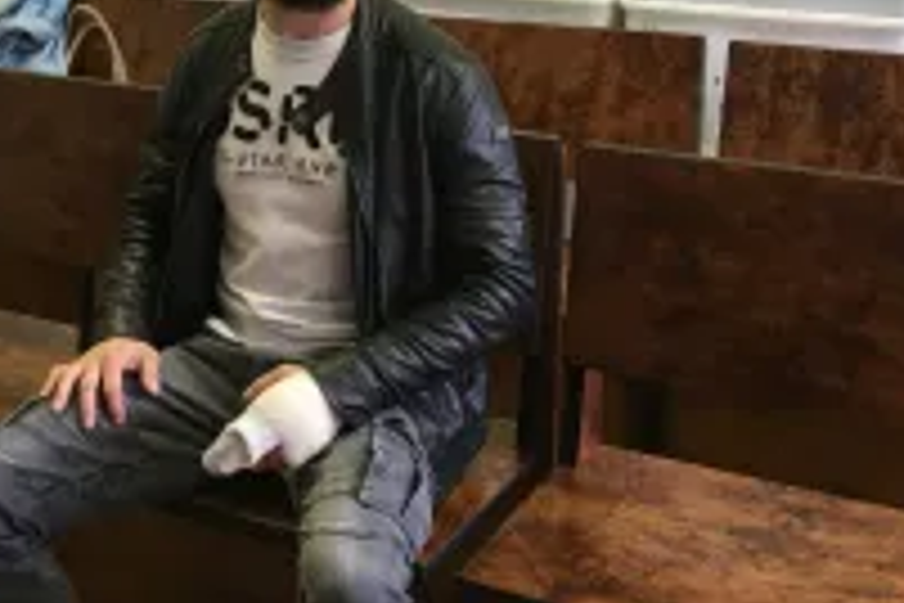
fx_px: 1507
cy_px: 130
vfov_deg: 22.4
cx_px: 355
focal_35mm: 60
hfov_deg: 33.3
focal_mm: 4.15
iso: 80
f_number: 2.2
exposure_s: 1/33
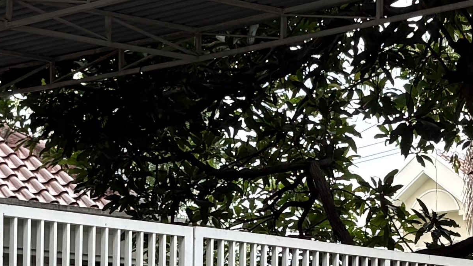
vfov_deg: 8.9
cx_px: 212
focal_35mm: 134
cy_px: 325
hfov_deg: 16.0
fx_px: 1681
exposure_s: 1/151
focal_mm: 5.96
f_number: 1.6
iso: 32
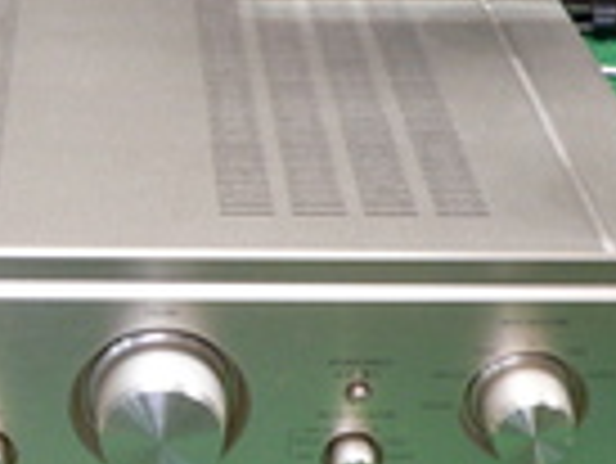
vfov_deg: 14.8
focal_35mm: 100
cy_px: 205
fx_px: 1781
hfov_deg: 19.2
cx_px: 54
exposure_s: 1/13
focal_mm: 6
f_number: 2.8
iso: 200
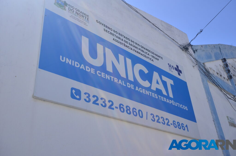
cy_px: 78
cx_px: 118
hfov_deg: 53.2
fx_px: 235
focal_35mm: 36
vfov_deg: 36.7
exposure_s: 1/125
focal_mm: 24
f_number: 10
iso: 400
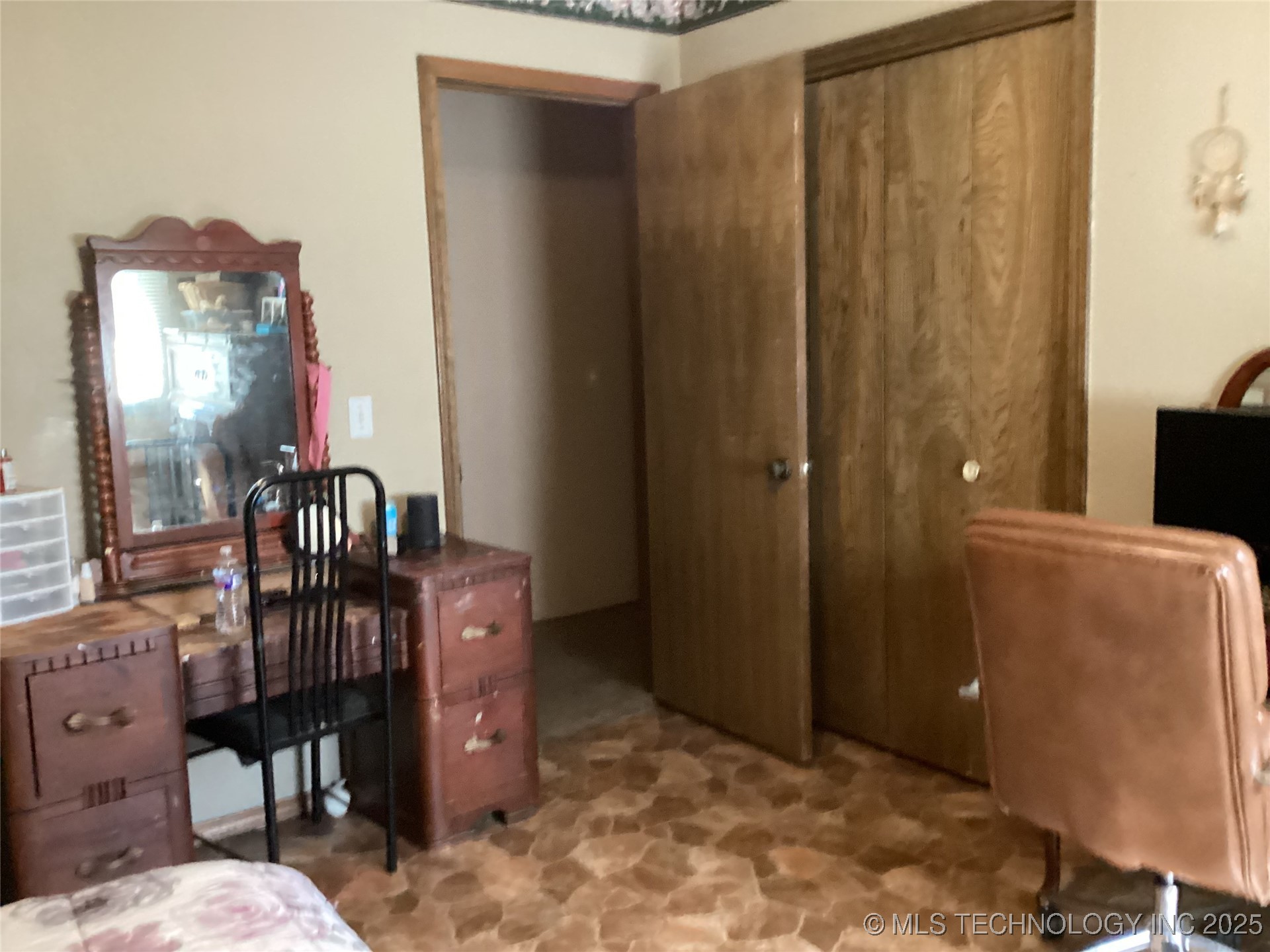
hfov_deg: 58.4
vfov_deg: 45.4
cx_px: 635
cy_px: 476
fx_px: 1137
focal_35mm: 31
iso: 640
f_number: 2.4
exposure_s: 1/30
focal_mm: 3.3
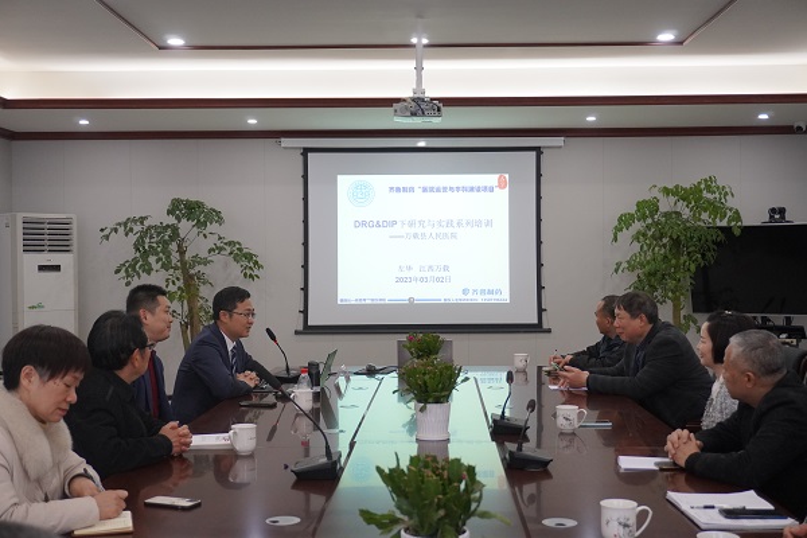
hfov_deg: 42.3
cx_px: 404
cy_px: 269
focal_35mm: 46
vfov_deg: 28.9
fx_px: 1042
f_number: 5
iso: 2000
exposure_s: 1/160
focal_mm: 31
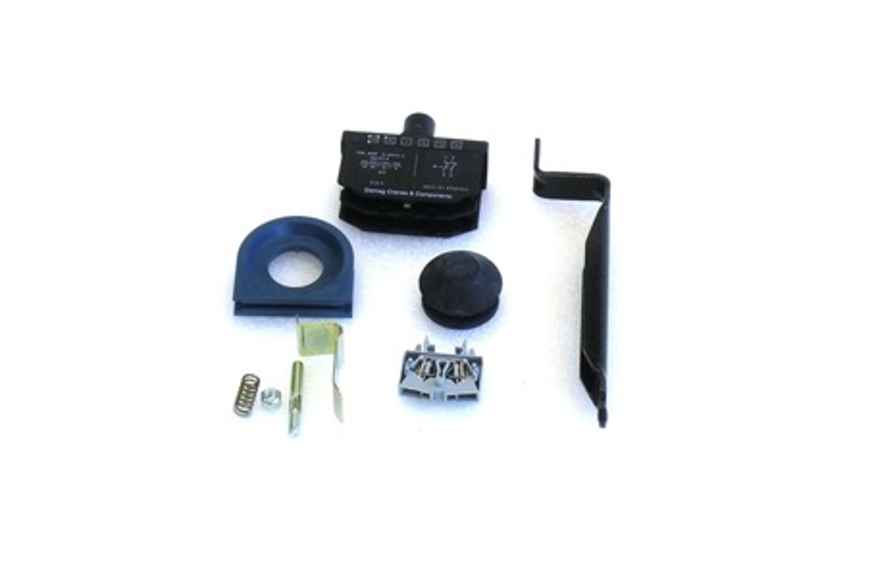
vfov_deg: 17.7
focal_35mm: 77
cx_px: 435
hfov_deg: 26.3
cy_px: 277
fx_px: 1868
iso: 160
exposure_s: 1/80
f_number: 4.7
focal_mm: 13.02
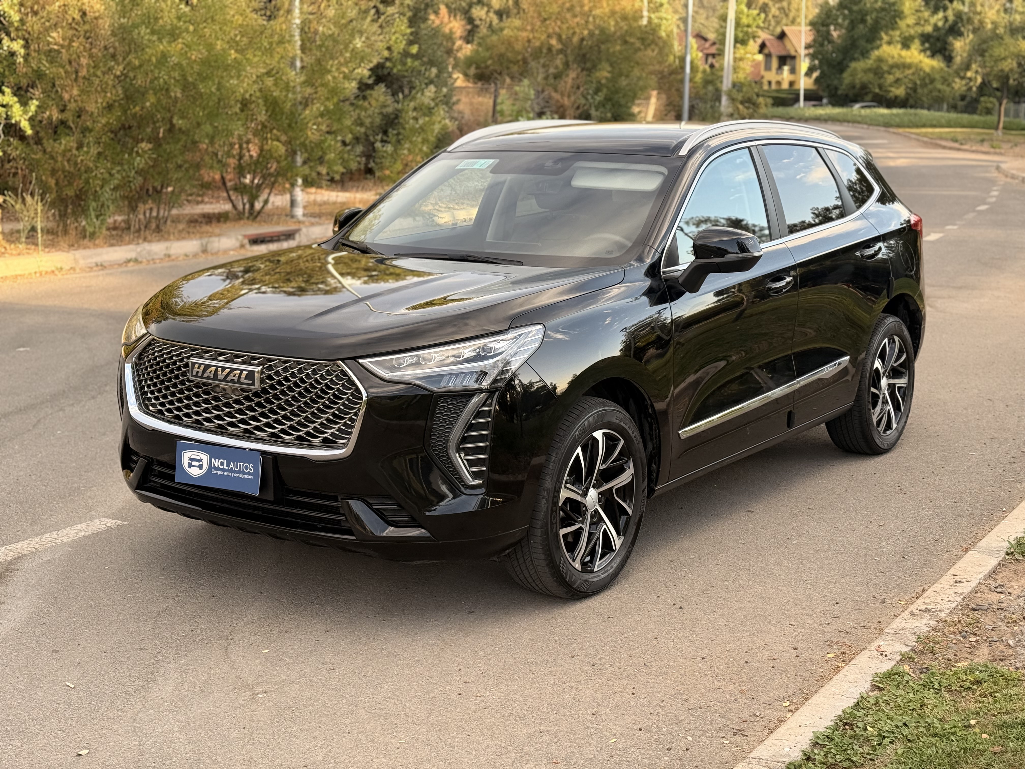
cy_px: 384
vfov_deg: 30.3
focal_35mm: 48
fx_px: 1421
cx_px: 512
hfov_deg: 39.7
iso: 80
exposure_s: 1/481
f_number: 1.78
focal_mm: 6.76
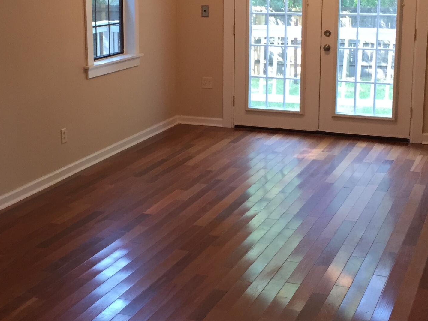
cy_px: 111
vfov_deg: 23.9
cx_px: 184
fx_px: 754
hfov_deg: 31.6
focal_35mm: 61
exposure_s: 1/30
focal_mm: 4.15
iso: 50
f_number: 2.2
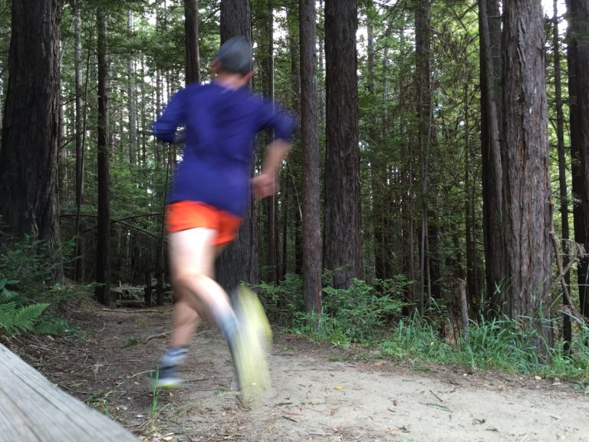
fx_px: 493
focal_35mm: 29
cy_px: 221
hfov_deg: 61.7
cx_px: 294
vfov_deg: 48.2
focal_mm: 4.15
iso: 64
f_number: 2.2
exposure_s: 1/30
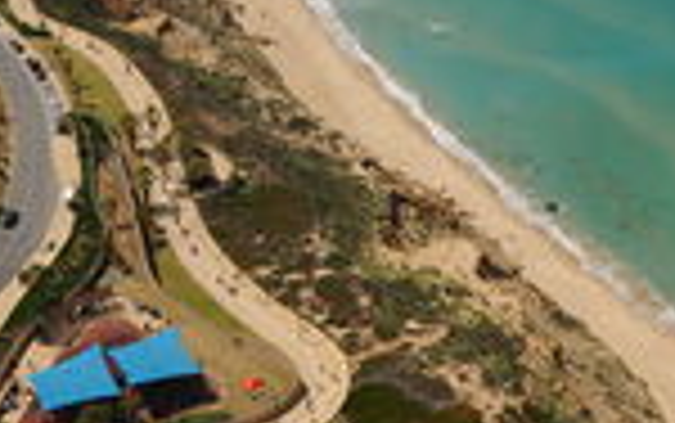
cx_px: 396
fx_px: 1197
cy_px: 36
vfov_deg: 19.6
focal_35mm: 65
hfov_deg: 31.4
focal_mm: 24
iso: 400
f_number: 7.1
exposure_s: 1/2000
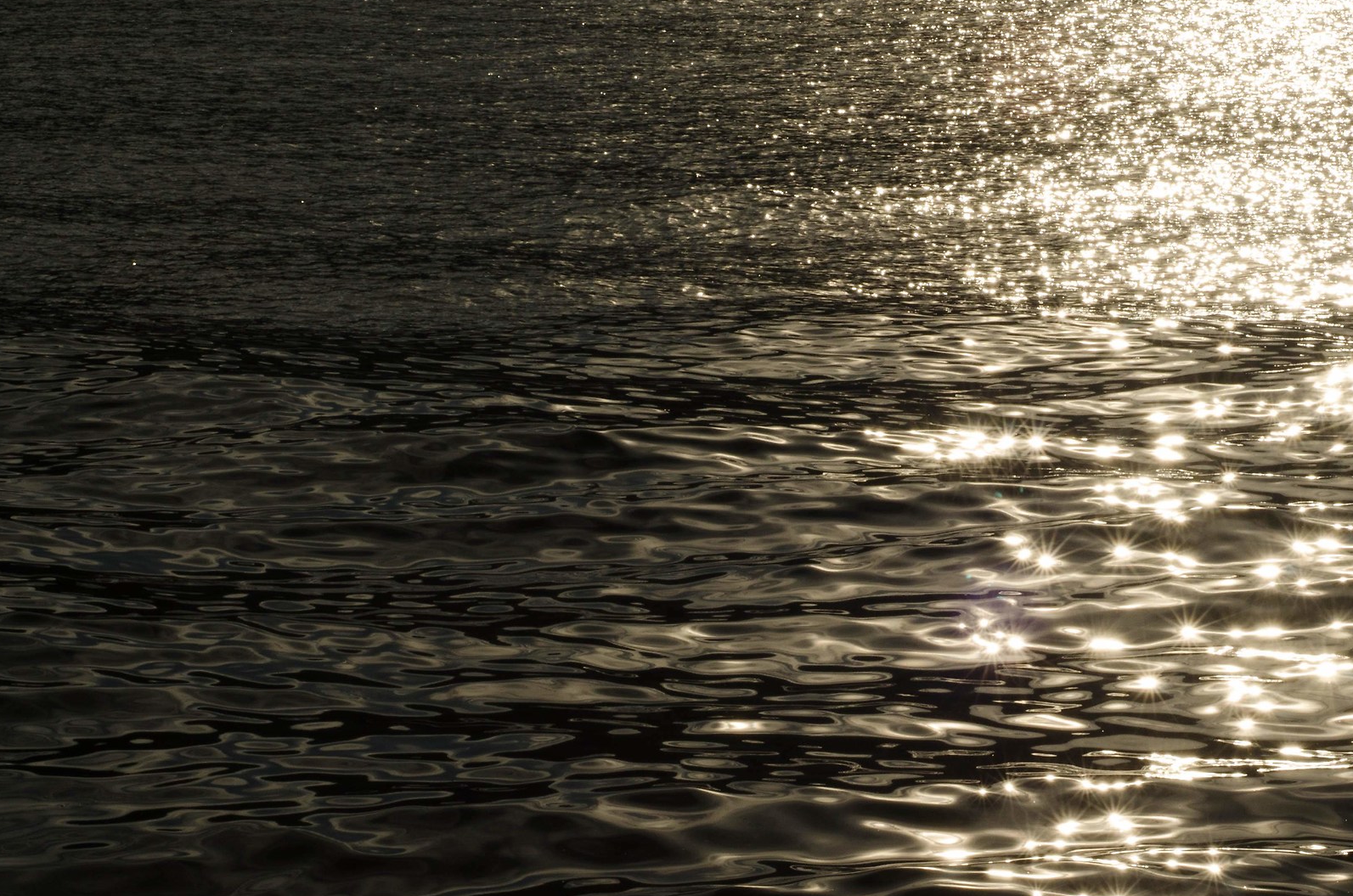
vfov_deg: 12.1
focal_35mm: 113
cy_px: 574
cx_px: 1001
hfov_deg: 18.0
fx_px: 4238
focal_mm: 50
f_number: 22
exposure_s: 1/640
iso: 200
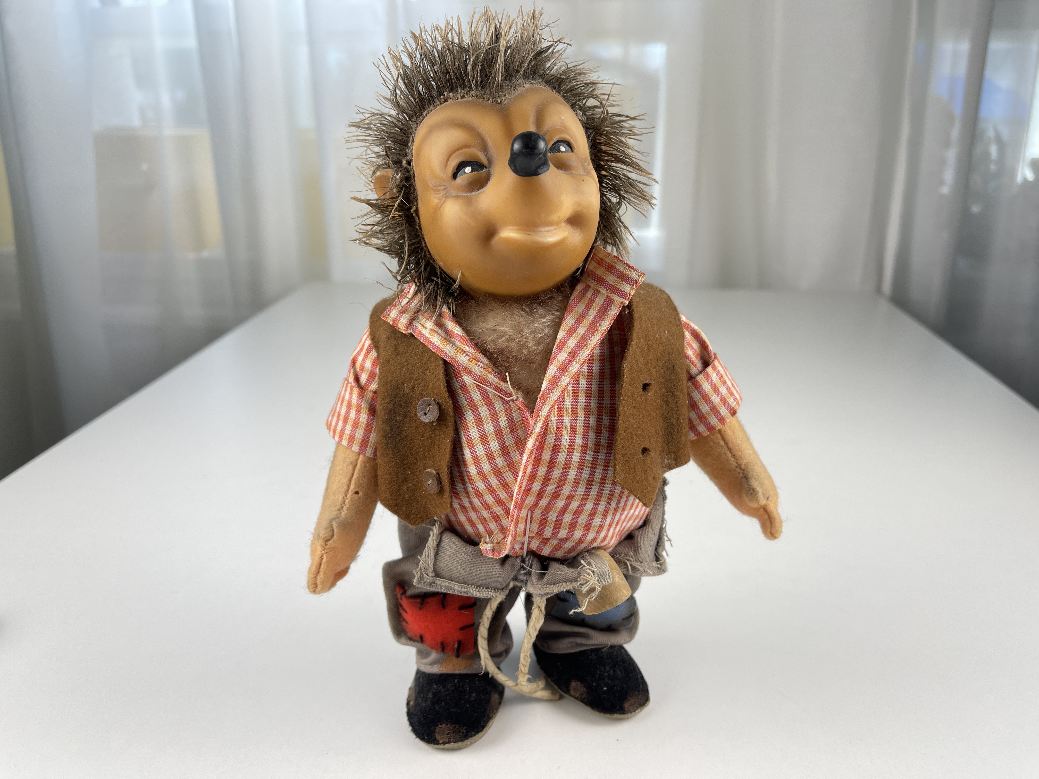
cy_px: 390
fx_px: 750
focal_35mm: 25
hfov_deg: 69.4
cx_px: 520
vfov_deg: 54.9
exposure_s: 1/142
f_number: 1.6
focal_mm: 5.1
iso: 32
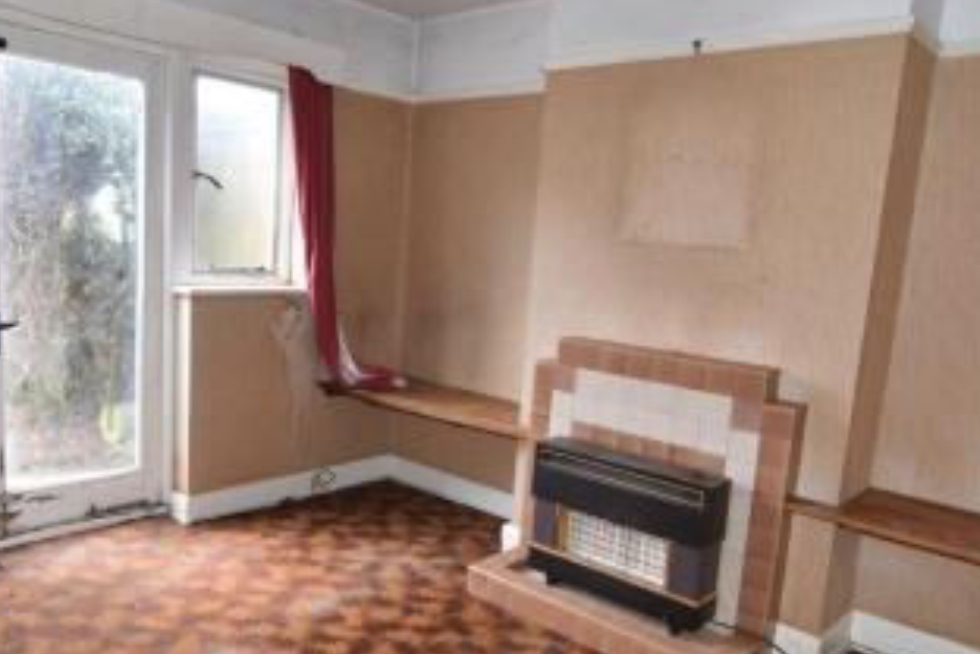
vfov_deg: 43.9
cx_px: 455
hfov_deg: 62.3
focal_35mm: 30
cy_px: 360
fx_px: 810
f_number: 2.8
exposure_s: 1/60
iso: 560
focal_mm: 13
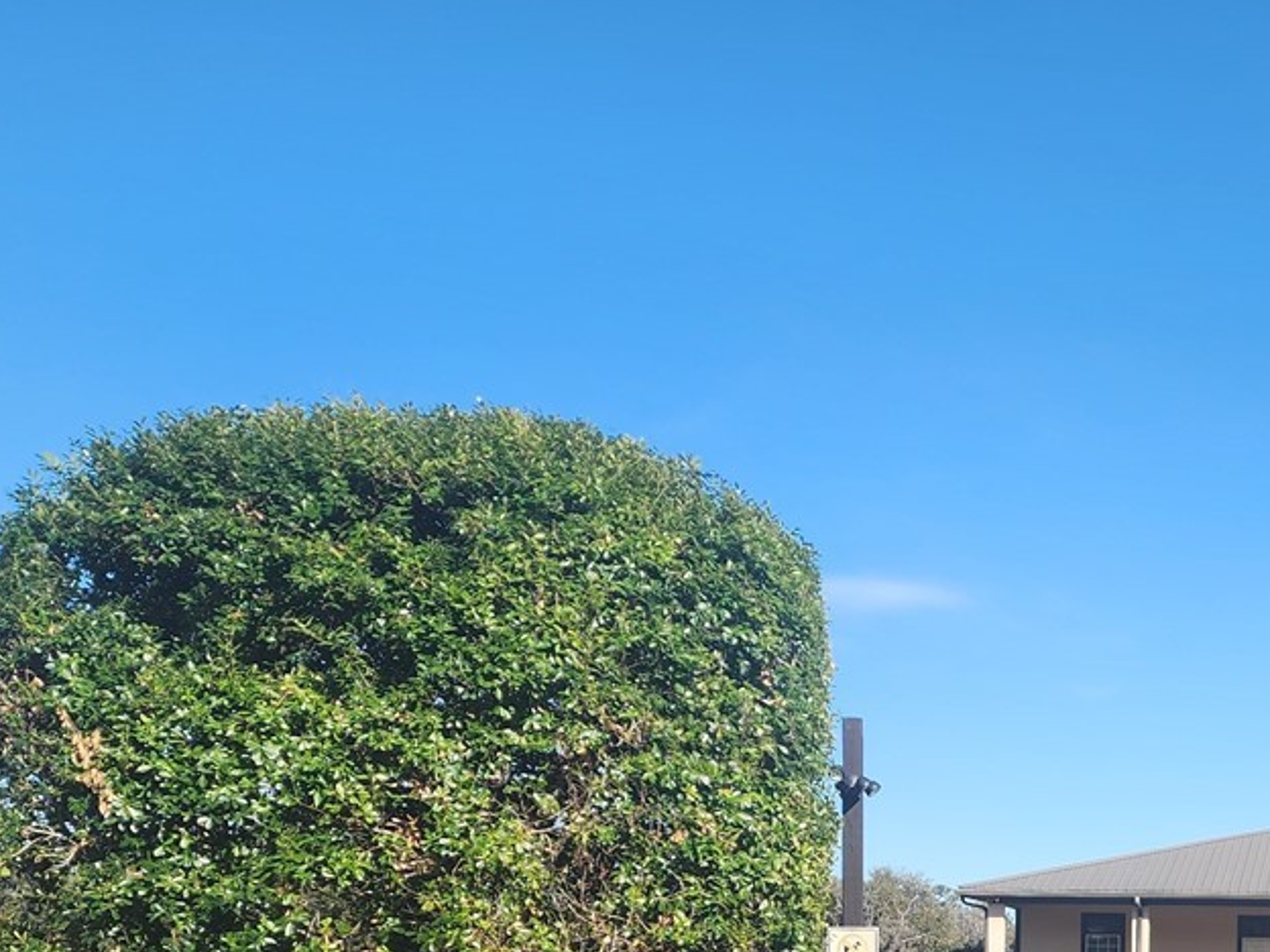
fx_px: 2165
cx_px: 1276
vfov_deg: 23.0
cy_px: 1100
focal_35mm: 59
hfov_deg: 30.4
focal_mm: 6.4
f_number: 1.8
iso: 12
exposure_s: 1/652
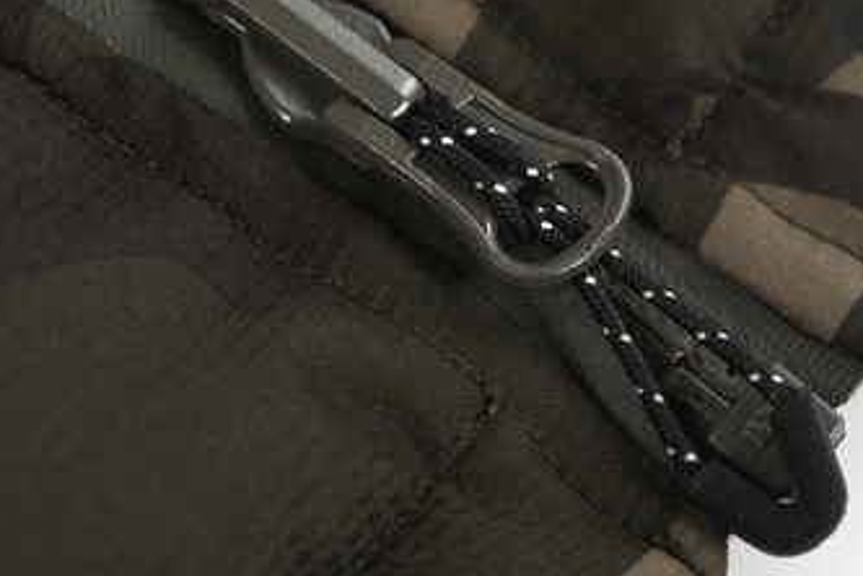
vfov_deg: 7.3
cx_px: 570
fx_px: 4530
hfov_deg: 10.9
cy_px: 202
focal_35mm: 189
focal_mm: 105
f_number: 13
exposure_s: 1/160
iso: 100
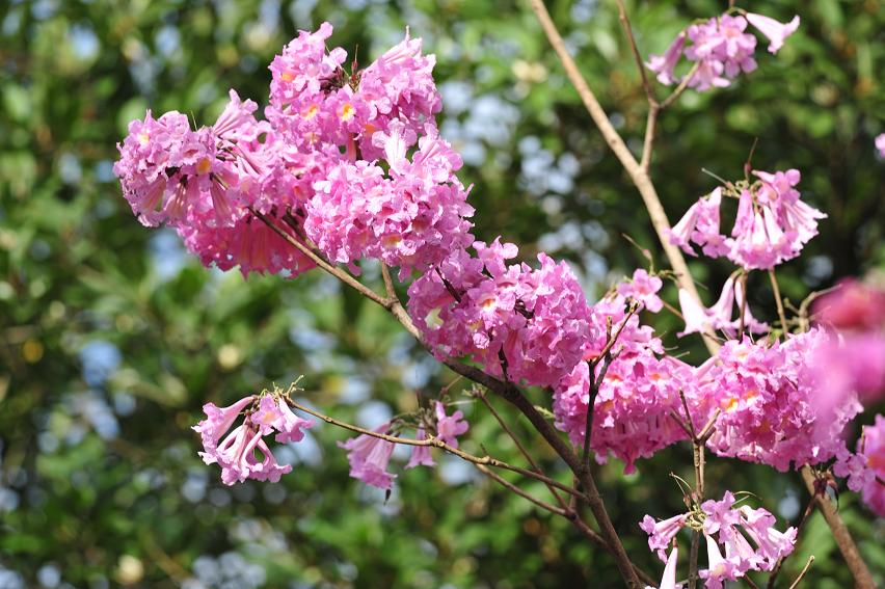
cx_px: 442
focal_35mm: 420
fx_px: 10319
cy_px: 294
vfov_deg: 3.3
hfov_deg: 4.9
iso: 200
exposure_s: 1/320
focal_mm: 420
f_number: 8
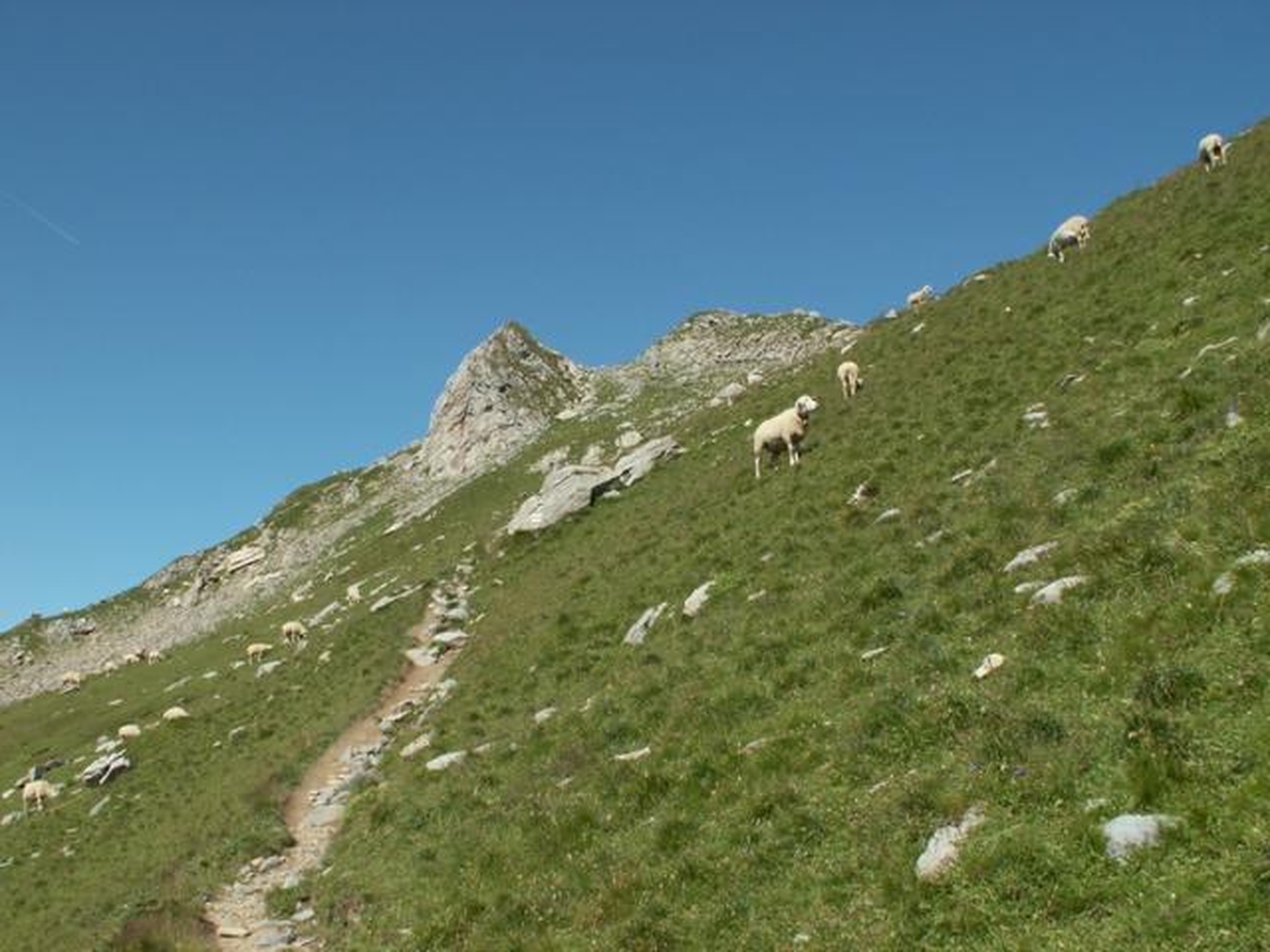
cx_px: 635
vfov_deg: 40.7
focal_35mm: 35
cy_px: 476
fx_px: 1284
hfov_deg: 52.6
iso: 50
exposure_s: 1/200
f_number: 6.3
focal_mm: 5.86
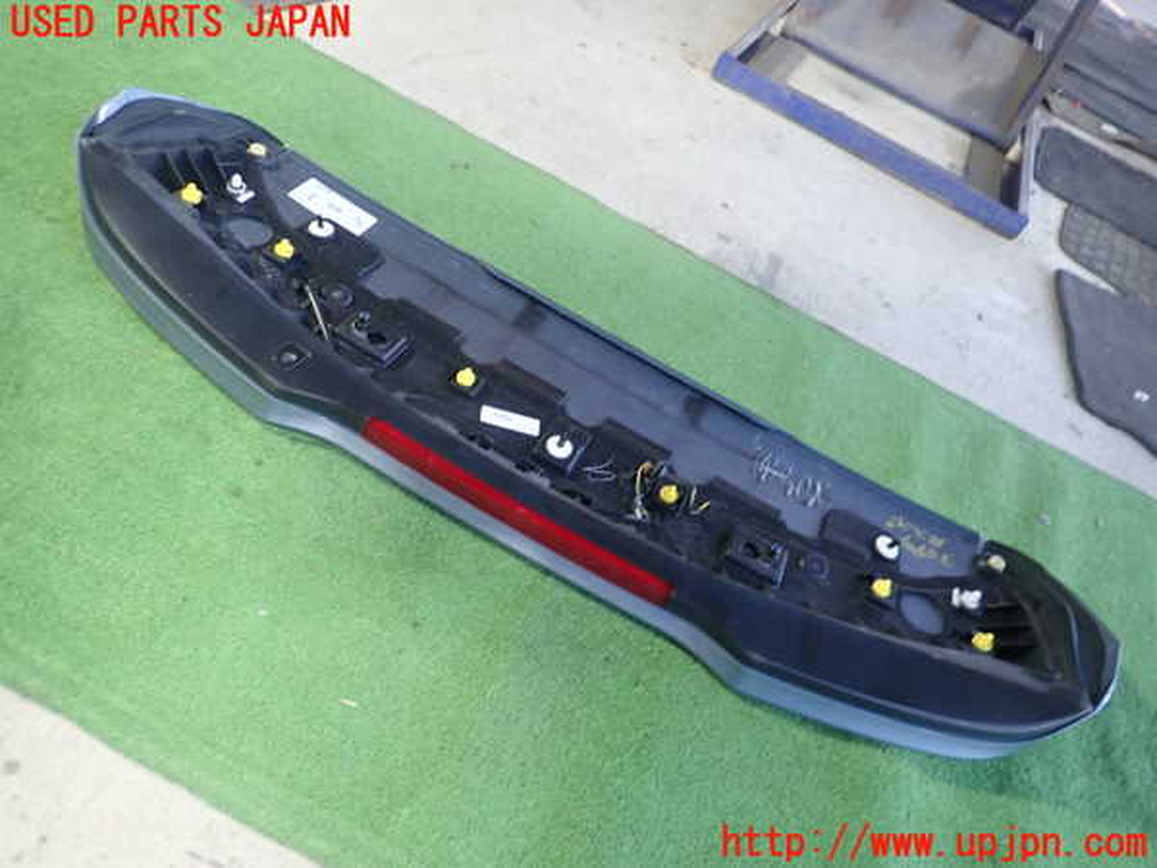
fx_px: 836
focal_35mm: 25
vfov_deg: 54.9
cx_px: 578
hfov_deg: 69.4
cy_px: 434
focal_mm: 4.5
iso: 320
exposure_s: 1/30
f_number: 2
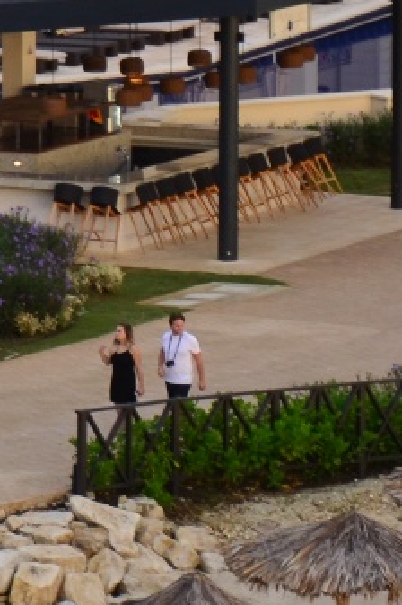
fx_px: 7401
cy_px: -159
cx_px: -416
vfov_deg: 4.7
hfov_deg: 3.1
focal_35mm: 441
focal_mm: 62
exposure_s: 1/50
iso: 200
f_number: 5.3
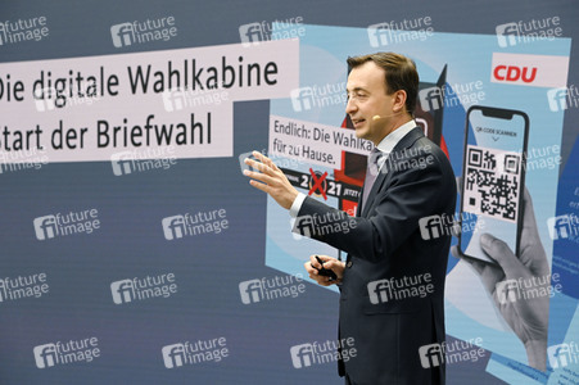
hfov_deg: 20.4
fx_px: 1607
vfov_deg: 13.7
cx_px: 290
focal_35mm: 100
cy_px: 192
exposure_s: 1/640
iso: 3200
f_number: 6.3
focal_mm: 100
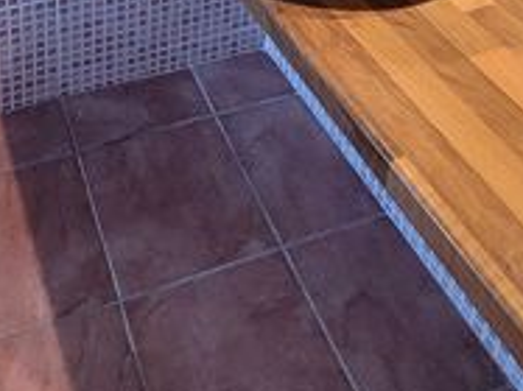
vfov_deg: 21.4
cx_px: 150
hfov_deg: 38.2
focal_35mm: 49
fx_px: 740
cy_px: -285
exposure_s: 1/50
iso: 200
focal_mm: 1.74
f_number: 2.2
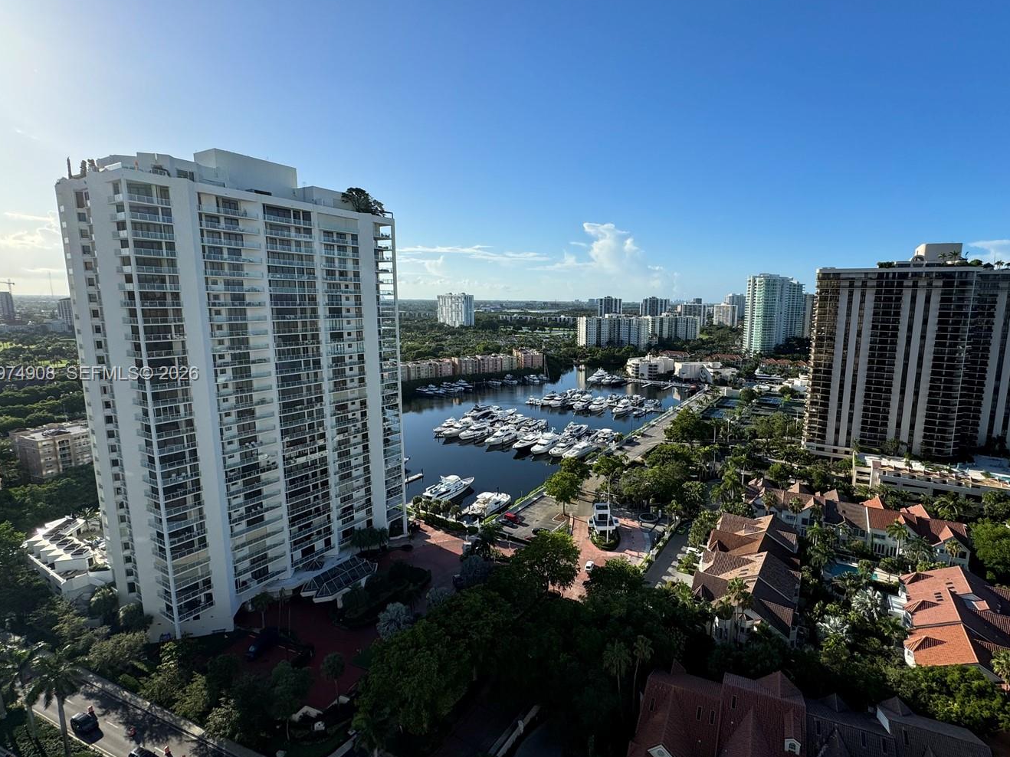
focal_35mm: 17
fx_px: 496
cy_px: 375
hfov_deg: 90.5
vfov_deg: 74.7
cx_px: 573
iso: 50
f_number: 2.2
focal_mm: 2.22
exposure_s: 1/1748
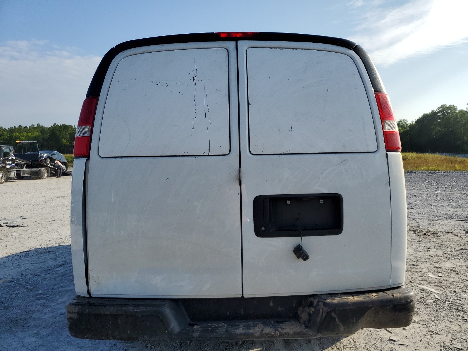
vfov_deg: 53.1
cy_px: 176
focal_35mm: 26
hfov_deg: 67.3
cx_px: 234
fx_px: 352
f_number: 1.5
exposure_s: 1/3333
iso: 50
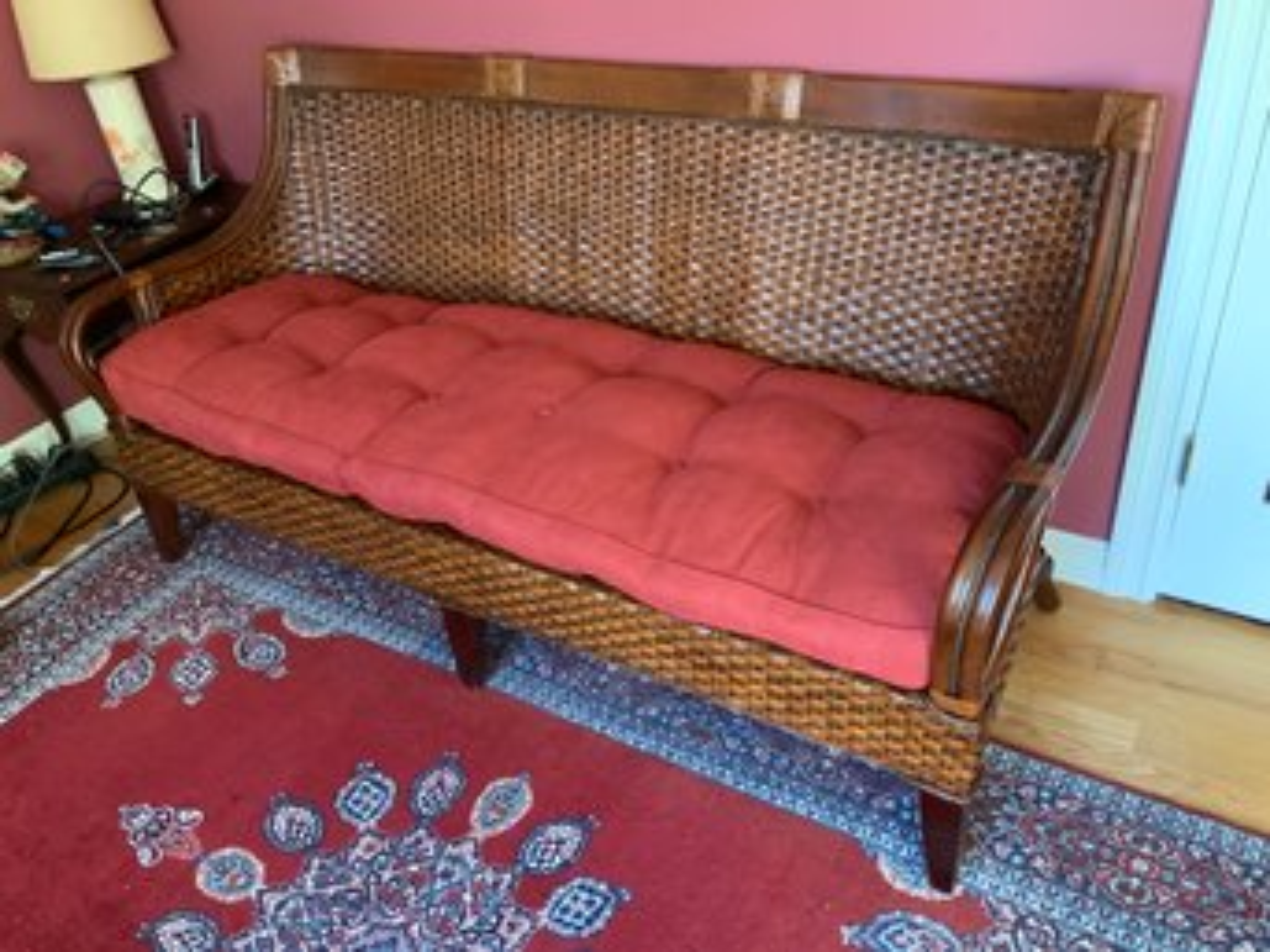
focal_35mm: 29
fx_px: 1064
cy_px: 476
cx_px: 635
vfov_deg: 48.2
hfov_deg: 61.7
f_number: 1.8
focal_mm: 3
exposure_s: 1/49
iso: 320
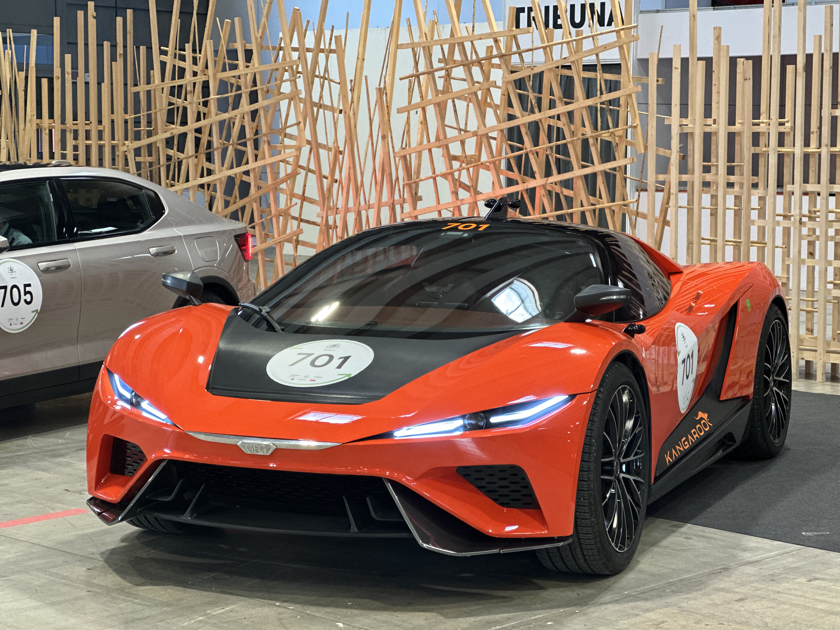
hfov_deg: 25.3
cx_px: 420
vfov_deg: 19.1
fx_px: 1869
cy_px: 315
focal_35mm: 77
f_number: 2.8
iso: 250
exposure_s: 1/34
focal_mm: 9
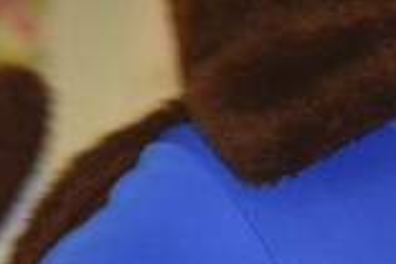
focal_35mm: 407
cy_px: 274
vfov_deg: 3.4
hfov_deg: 5.1
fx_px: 4477
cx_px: 221
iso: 160
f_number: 4
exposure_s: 1/60
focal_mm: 62
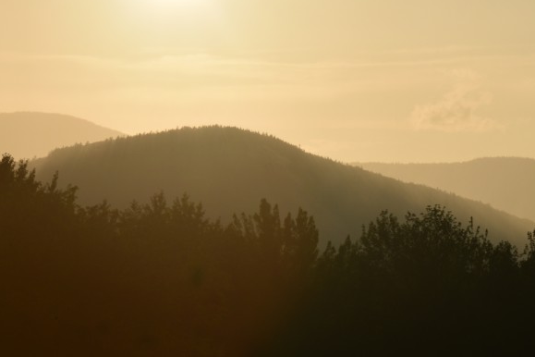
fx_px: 2287
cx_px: 114
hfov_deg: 13.3
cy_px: 31
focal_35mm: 154
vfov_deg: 8.9
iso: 100
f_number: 16
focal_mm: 55
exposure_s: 1/200
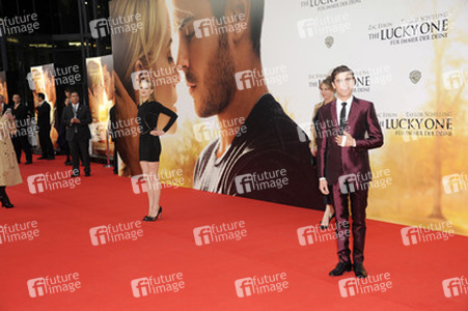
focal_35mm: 48
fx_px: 624
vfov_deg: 28.0
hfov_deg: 41.1
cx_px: 234
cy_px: 156
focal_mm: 48
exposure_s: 1/125
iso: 800
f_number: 6.3
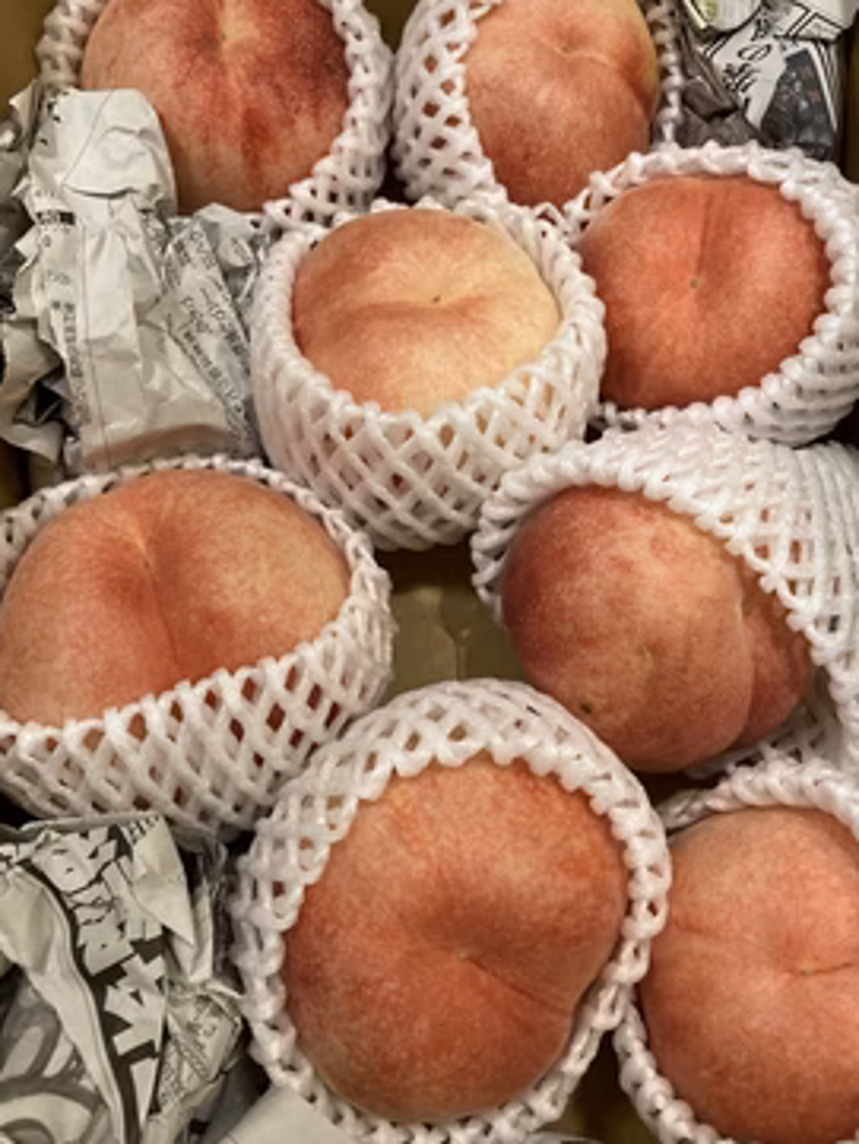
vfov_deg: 58.2
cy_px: 520
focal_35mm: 31
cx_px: 466
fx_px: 1025
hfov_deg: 45.4
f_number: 1.8
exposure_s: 1/60
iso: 125
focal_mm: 3.99
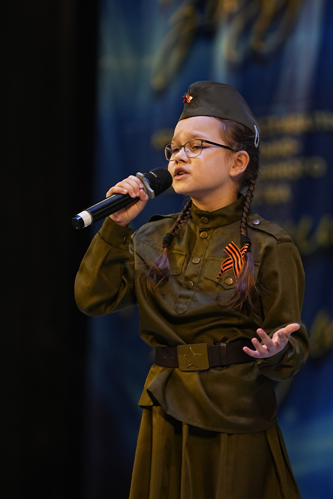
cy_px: 250
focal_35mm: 300
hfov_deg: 4.6
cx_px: 166
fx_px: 4162
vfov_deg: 6.9
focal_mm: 200
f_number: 2.8
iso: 2000
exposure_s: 1/400
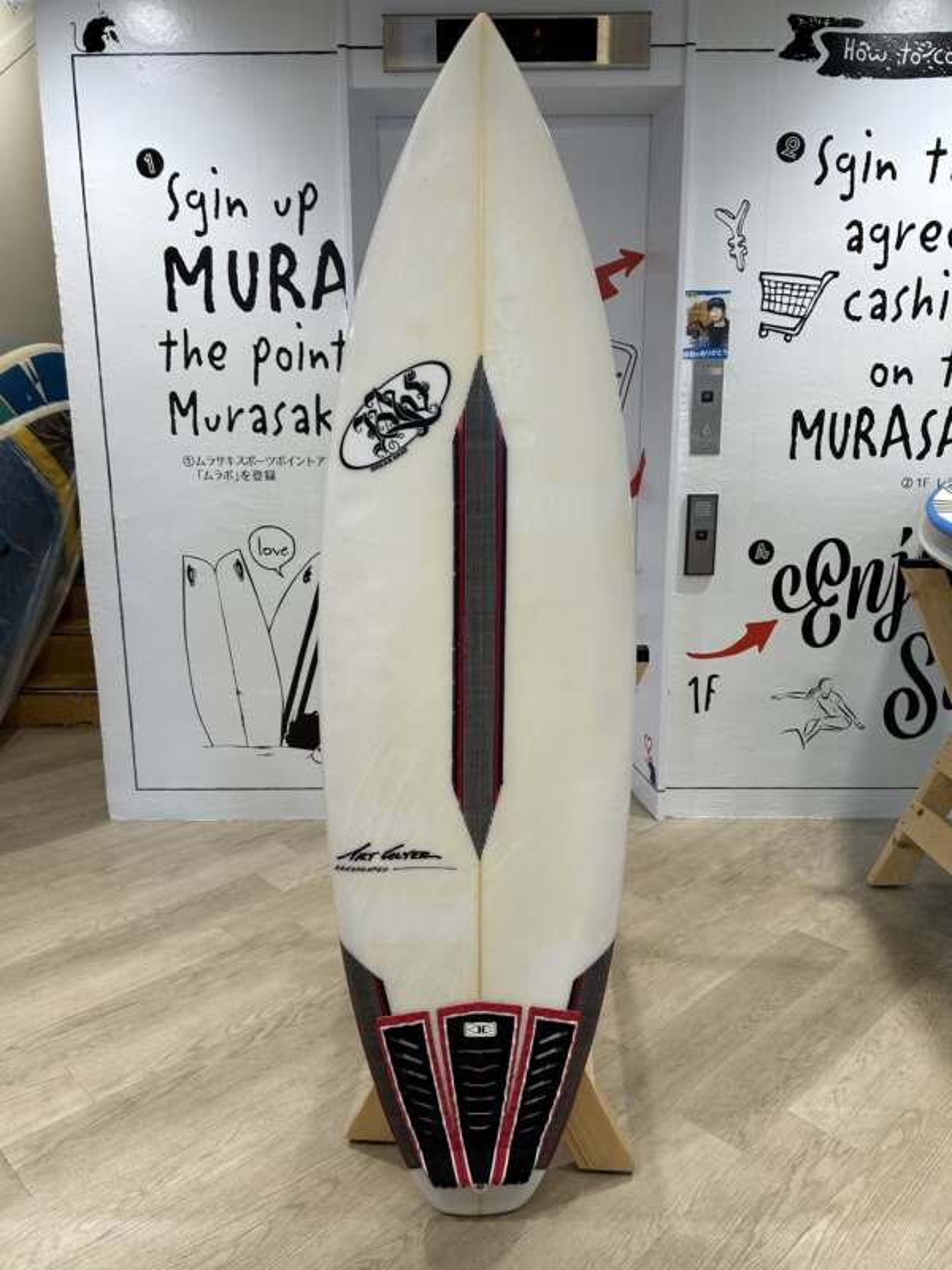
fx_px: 953
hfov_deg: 53.1
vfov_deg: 67.3
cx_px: 476
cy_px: 635
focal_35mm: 26
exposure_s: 1/152
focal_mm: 5.7
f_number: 1.5
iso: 40
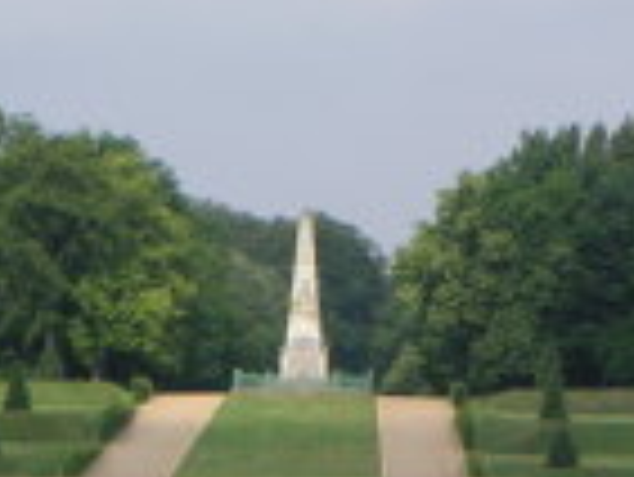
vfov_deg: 4.9
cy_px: 158
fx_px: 5573
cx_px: 283
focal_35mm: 304
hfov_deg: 6.5
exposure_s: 1/500
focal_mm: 16.5
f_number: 3.6
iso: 50
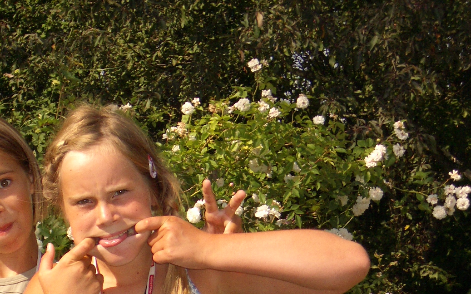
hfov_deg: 17.2
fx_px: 1553
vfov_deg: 10.8
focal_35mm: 121
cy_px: 216
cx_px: 130
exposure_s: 1/1000
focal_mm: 12.2
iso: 100
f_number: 3.9
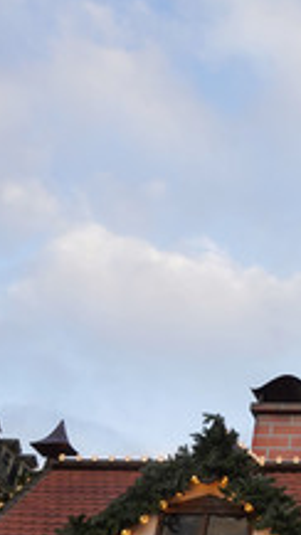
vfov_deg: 34.3
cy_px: 286
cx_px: 465
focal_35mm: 61
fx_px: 866
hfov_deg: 17.5
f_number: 9
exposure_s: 1/125
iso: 320
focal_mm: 28
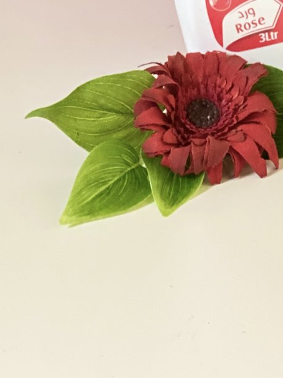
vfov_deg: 10.7
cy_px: -240
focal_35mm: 176
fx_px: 1918
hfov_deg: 8.3
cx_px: 398
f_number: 2
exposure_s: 1/32
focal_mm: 6
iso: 400
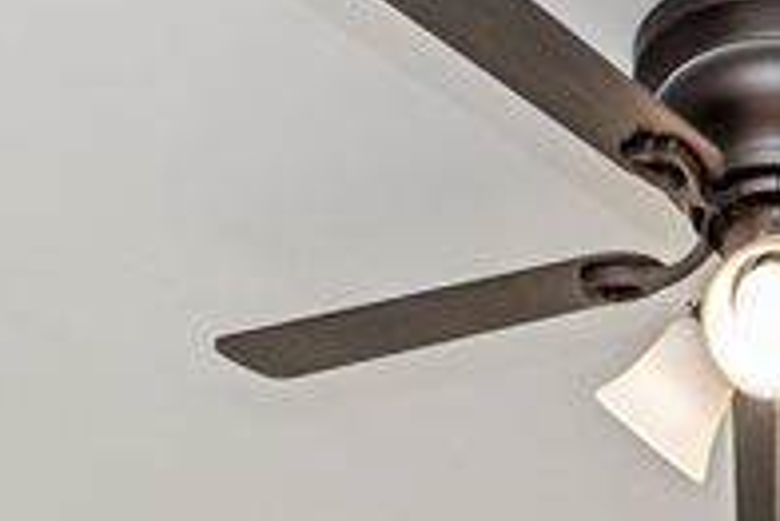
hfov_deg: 20.1
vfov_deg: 10.4
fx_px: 2125
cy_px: 1529
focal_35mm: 98
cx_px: 792
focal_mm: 10
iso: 320
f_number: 13
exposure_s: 1/60
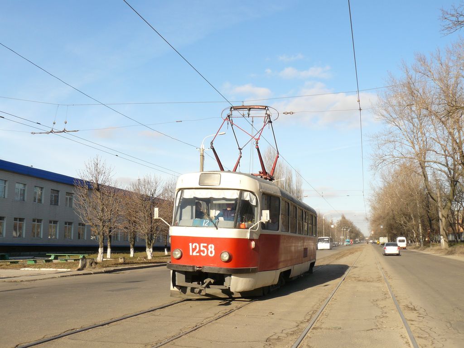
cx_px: 232
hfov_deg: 51.4
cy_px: 174
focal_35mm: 36
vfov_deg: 39.7
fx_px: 483
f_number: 5.6
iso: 100
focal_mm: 6
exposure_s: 1/250
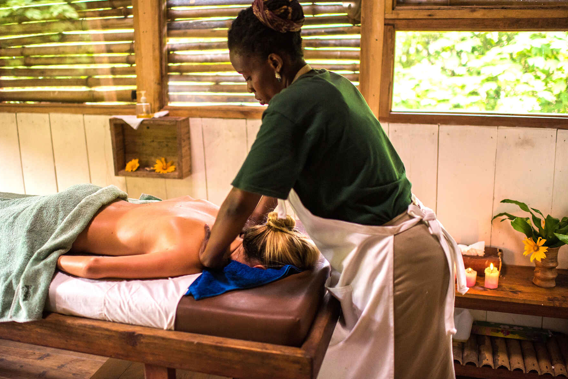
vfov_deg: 35.1
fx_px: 600
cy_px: 184
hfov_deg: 50.6
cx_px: 261
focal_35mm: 38
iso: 640
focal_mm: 35
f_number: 1.4
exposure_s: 1/500
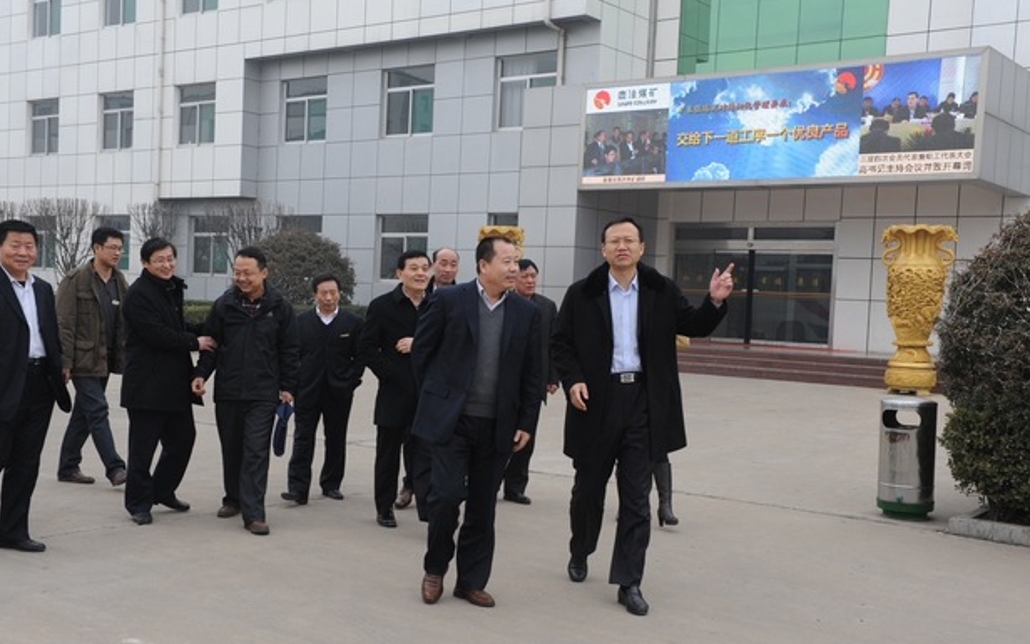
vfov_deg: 29.8
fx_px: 1207
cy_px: 350
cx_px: 490
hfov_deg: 46.2
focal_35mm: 43
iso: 800
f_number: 9
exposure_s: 1/320
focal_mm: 40
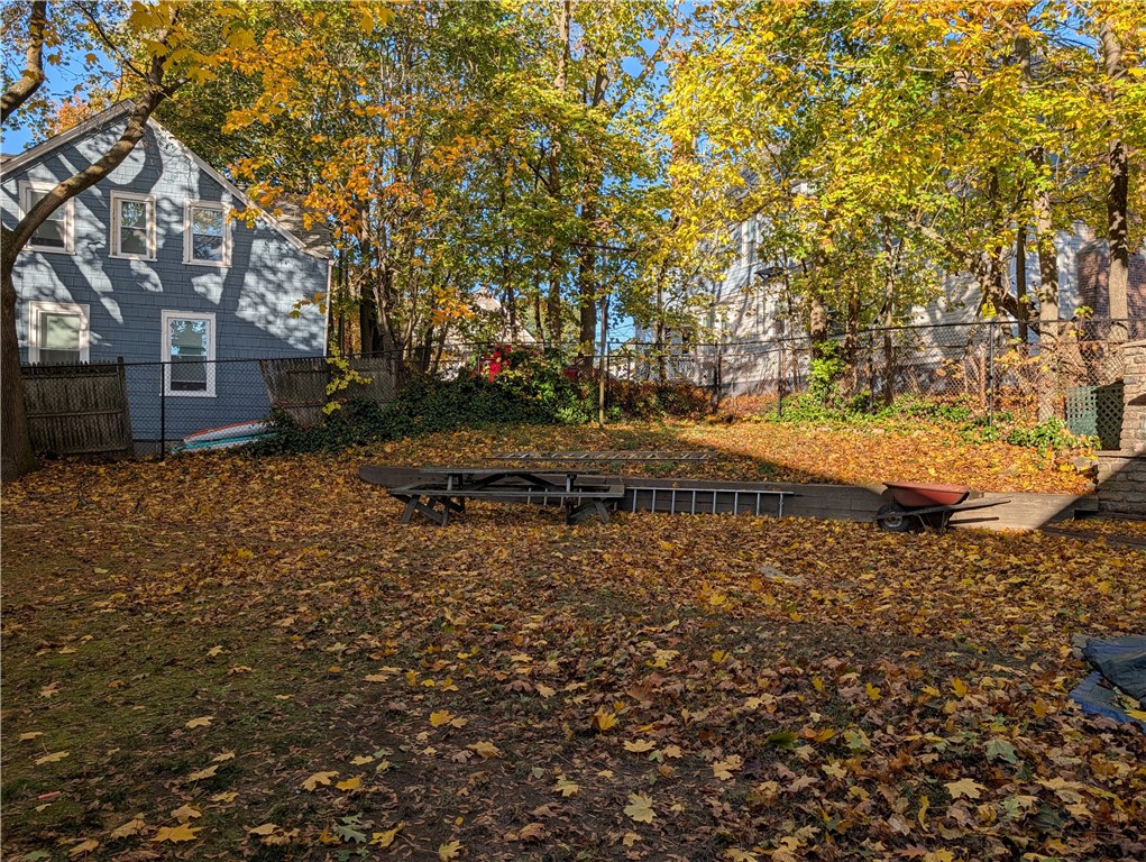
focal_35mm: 24
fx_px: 795
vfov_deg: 56.9
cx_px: 573
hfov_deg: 71.5
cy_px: 431
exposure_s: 1/631
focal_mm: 6.9
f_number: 1.68
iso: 19
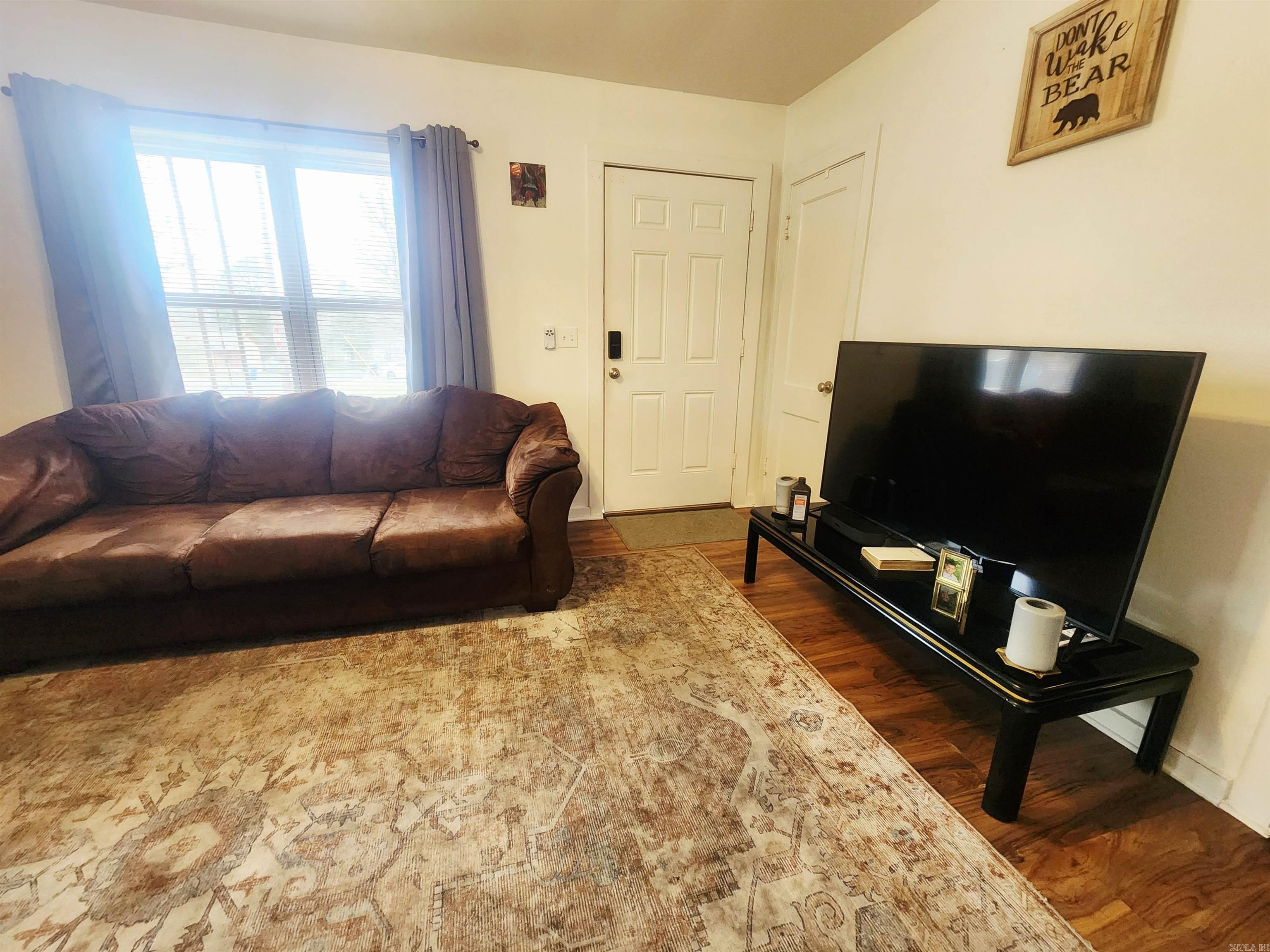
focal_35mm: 13
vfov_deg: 89.9
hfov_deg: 106.2
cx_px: 635
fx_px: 477
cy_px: 476
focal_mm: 2.2
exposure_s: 1/60.2
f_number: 2.2
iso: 320
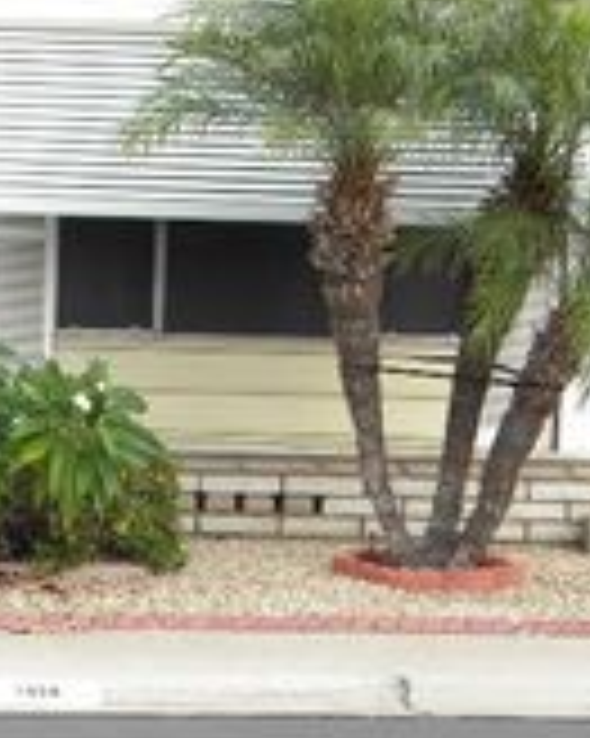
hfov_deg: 12.3
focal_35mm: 122
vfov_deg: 15.6
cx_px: -126
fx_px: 2665
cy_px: 623
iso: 80
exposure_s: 1/225
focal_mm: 7.3
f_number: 3.8
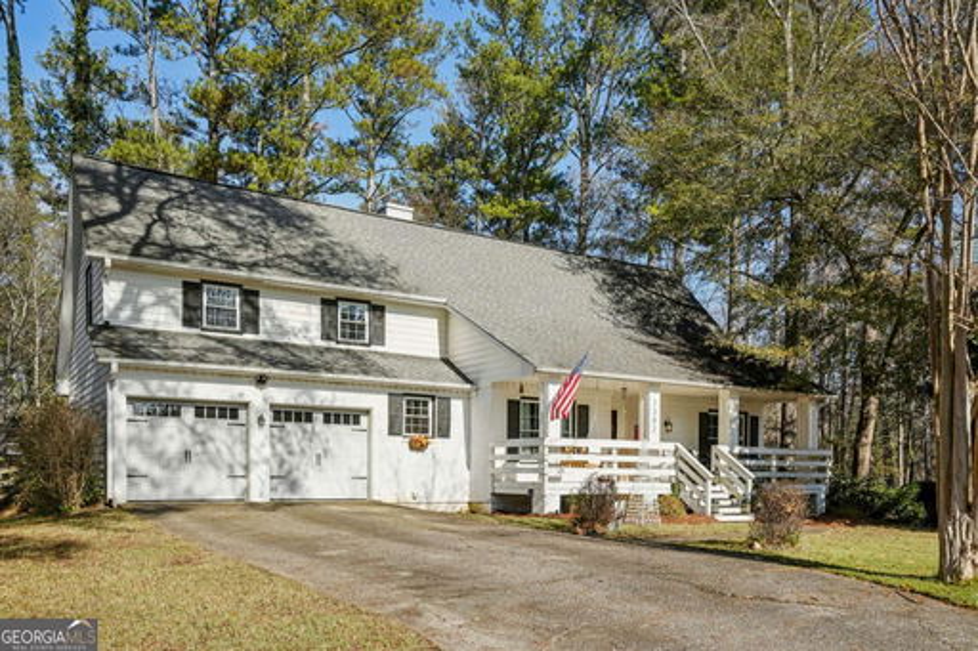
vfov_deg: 44.9
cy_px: 326
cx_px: 489
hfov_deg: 63.7
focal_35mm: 29
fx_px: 788
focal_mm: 29
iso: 100
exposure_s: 1/125
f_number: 8
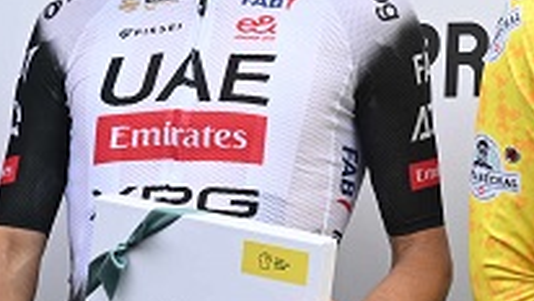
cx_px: 957
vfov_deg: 4.3
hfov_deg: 7.5
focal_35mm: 281
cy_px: -223
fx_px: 3980
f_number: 3.5
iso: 100
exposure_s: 1/500
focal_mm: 46
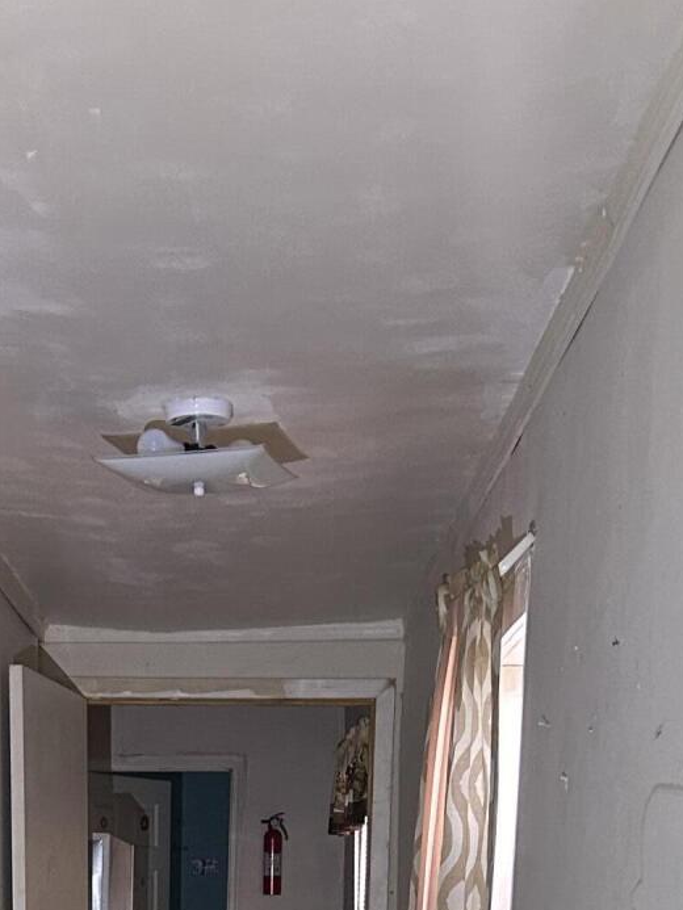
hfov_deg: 19.6
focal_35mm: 75
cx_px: 226
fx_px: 1972
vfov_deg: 22.6
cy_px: 1245
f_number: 1.5
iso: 250
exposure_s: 1/60
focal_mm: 5.7
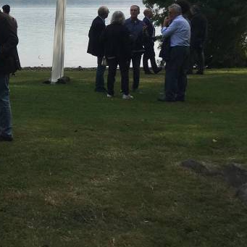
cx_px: -101
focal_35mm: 77
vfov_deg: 21.8
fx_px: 622
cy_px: 8
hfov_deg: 20.0
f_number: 2.2
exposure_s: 1/1876
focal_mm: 4.15
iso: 25
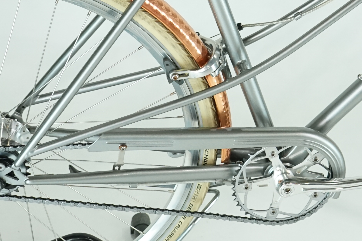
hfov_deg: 22.4
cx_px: 279
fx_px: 905
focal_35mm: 90
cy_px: -8
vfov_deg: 14.9
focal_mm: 28
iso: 1600
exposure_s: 1/200
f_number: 5.6
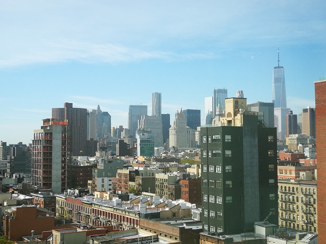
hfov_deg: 37.5
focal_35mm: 51
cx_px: 163
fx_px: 480
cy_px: 122
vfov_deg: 28.6
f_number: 2.2
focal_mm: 4.5
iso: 50
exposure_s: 1/682
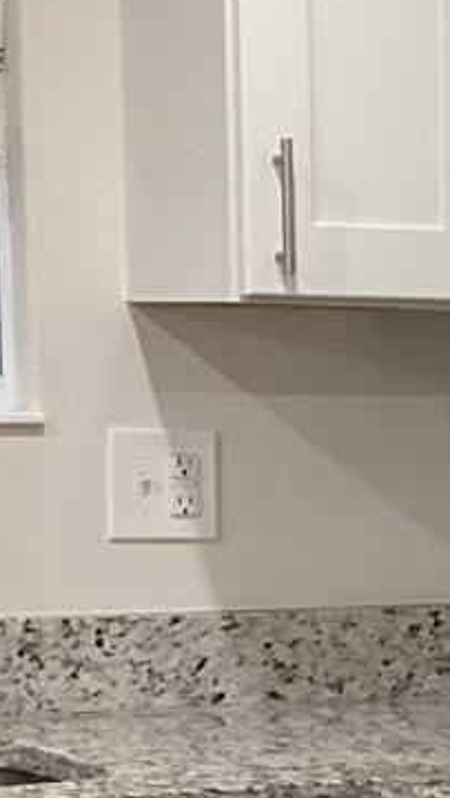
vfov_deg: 14.1
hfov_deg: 7.8
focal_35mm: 150
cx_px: 878
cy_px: 765
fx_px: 3176
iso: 160
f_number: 2.4
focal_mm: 3.3
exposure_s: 1/60
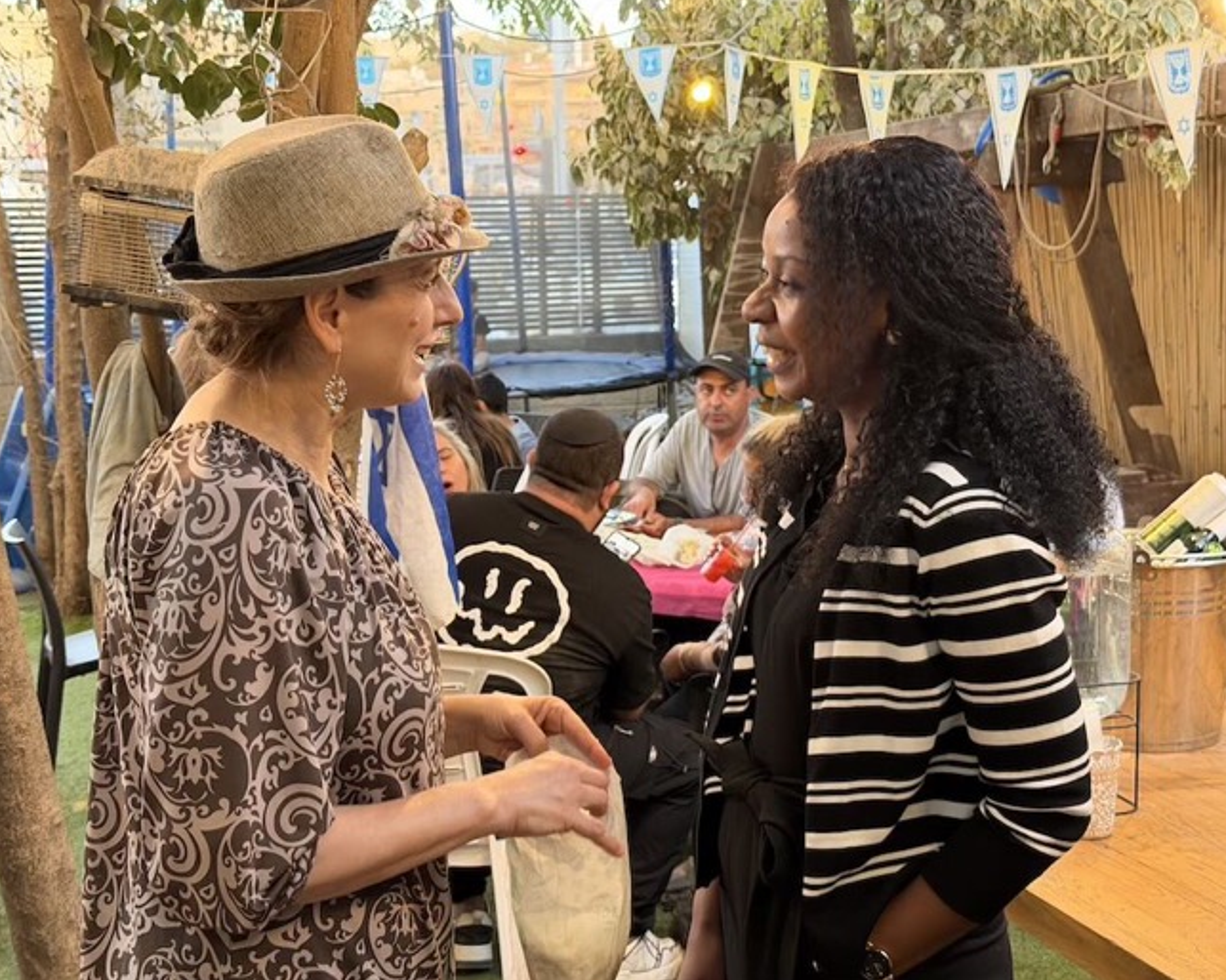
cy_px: 483
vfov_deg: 29.7
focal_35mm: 51
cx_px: 587
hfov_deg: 36.7
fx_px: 1850
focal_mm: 6.76
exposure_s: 1/33
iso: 200
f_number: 1.78
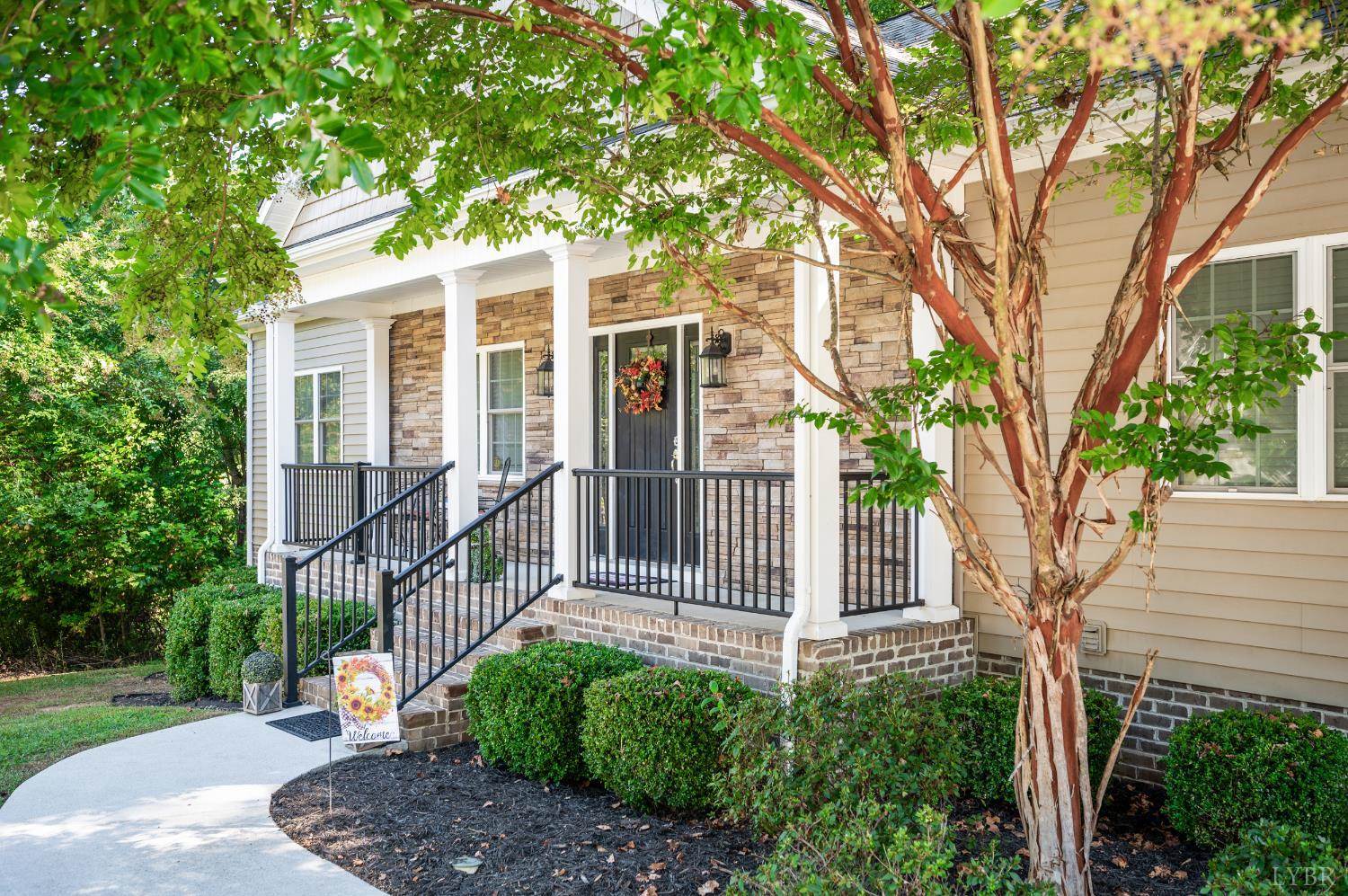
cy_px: 448
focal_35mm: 30
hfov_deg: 62.0
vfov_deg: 43.5
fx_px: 1122
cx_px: 674
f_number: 4
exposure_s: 1/60
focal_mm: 30
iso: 200
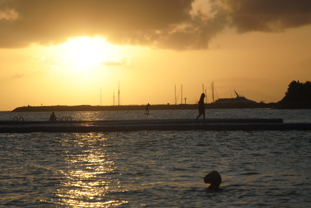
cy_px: 96
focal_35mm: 147
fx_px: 1268
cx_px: 154
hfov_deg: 14.0
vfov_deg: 9.4
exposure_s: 1/1250
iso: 100
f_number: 5.6
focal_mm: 85
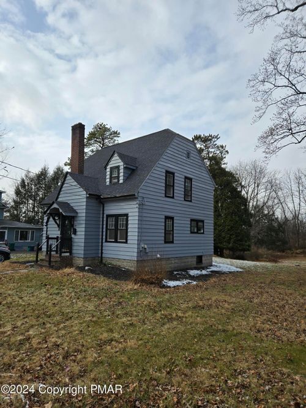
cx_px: 153
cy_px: 204
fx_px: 271
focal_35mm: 23
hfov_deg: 58.9
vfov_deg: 73.9
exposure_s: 1/1347
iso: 25
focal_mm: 5.4
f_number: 1.8
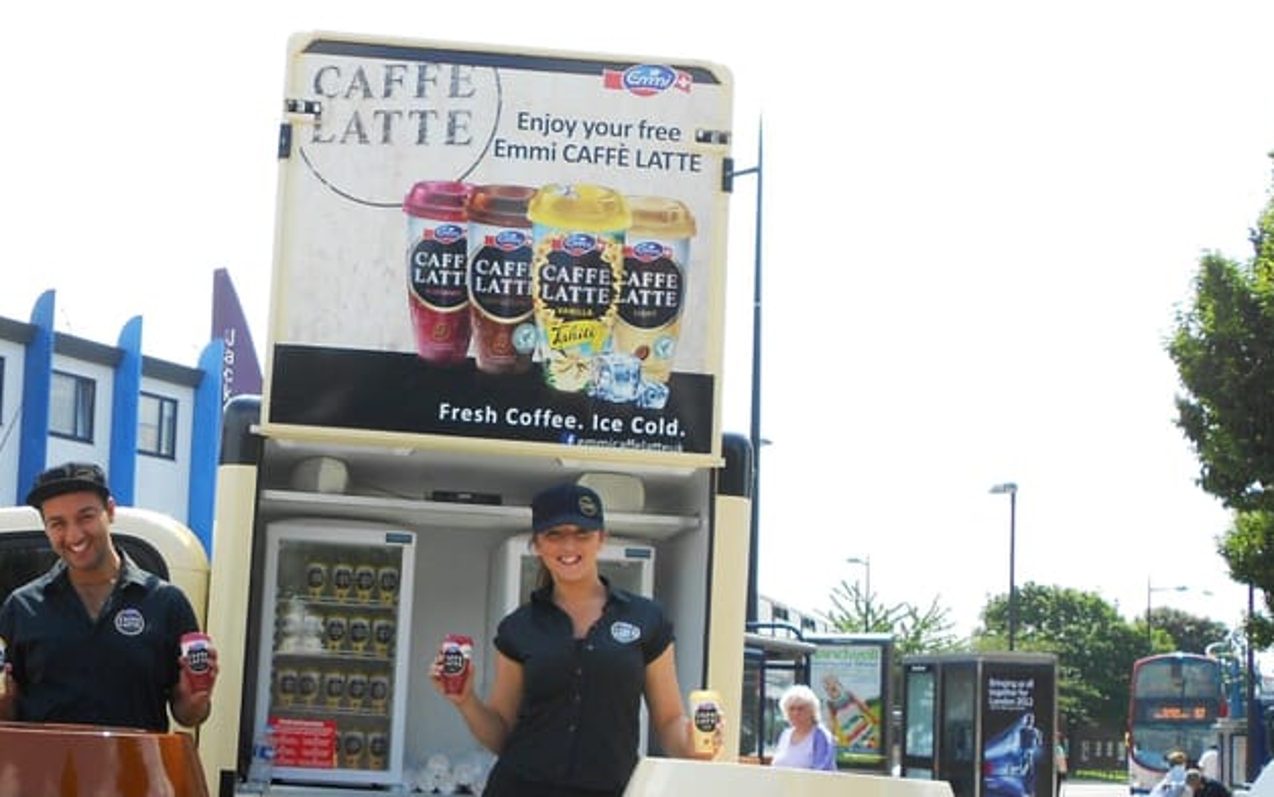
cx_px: 386
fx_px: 1563
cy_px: 586
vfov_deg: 28.2
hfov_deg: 43.5
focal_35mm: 45
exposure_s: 1/640
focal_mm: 4.6
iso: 80
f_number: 3.2
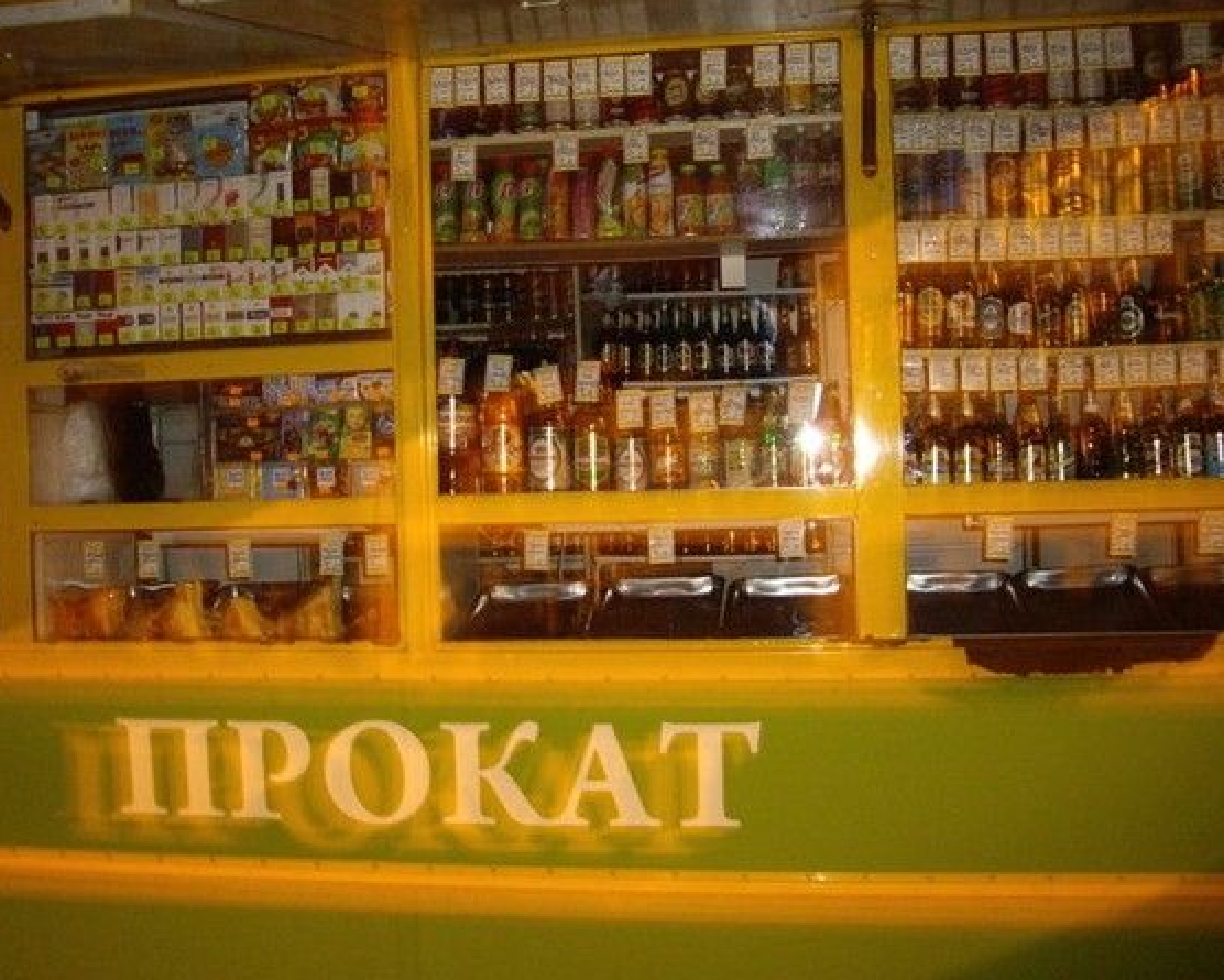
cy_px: 491
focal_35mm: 40
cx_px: 568
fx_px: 1449
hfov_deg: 45.8
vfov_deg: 37.3
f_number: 2.8
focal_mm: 7.9
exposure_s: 1.6
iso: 400
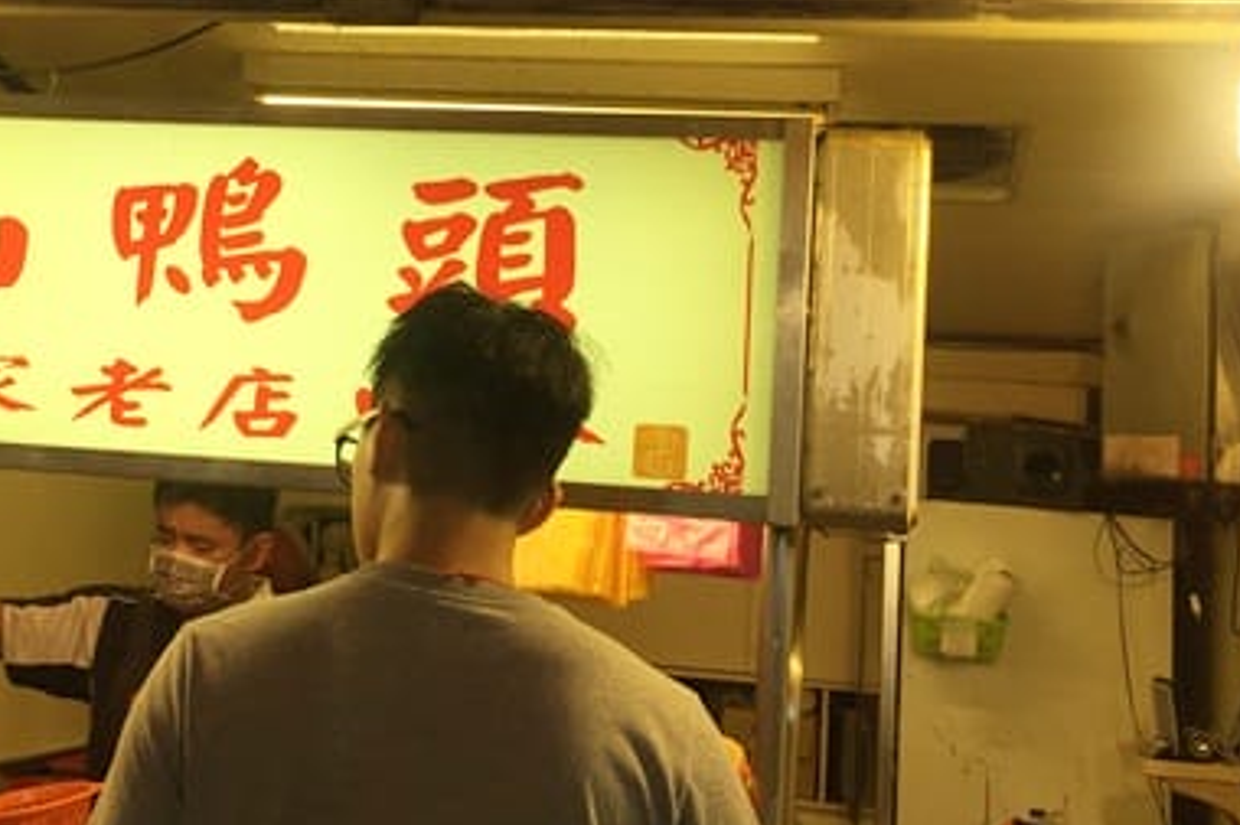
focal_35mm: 53
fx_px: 1825
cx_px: 481
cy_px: 241
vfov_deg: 25.3
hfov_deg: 37.4
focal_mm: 4.15
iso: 32
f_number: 2.2
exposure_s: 1/60
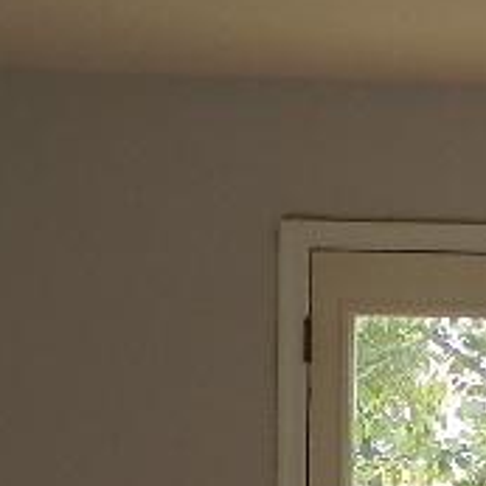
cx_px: 820
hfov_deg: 12.4
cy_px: 612
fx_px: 2081
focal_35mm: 131
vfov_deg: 12.9
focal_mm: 4.5
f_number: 3.1
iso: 80
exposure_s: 1/40
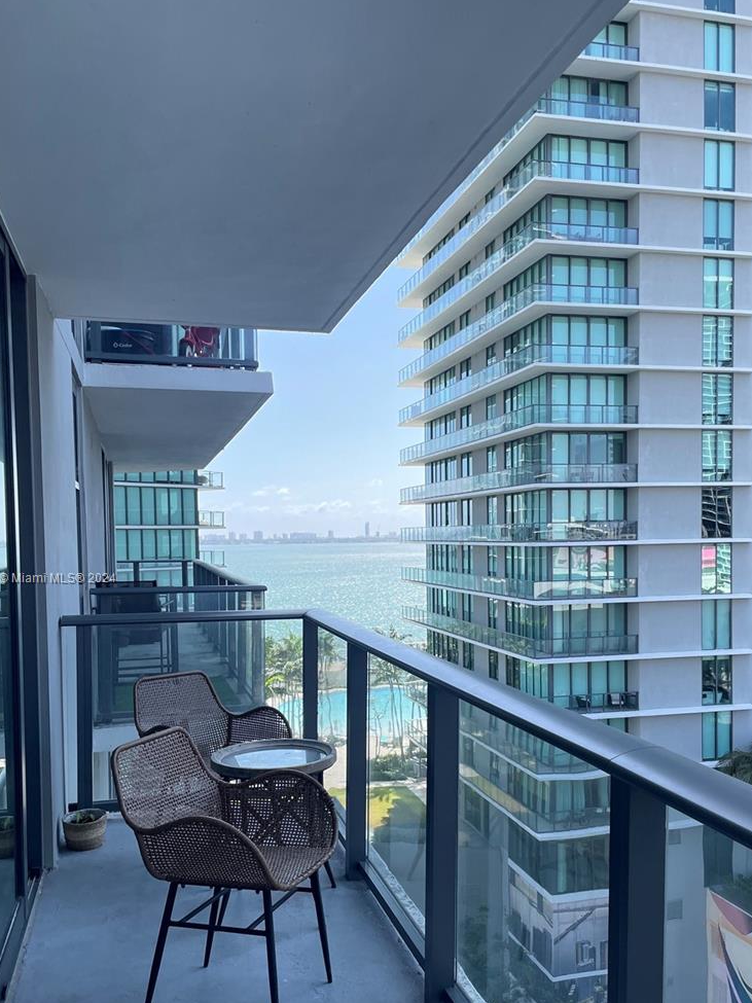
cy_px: 579
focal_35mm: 32
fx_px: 927
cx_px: 391
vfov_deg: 56.6
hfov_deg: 44.1
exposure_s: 1/1490
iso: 50
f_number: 1.6
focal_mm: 4.2
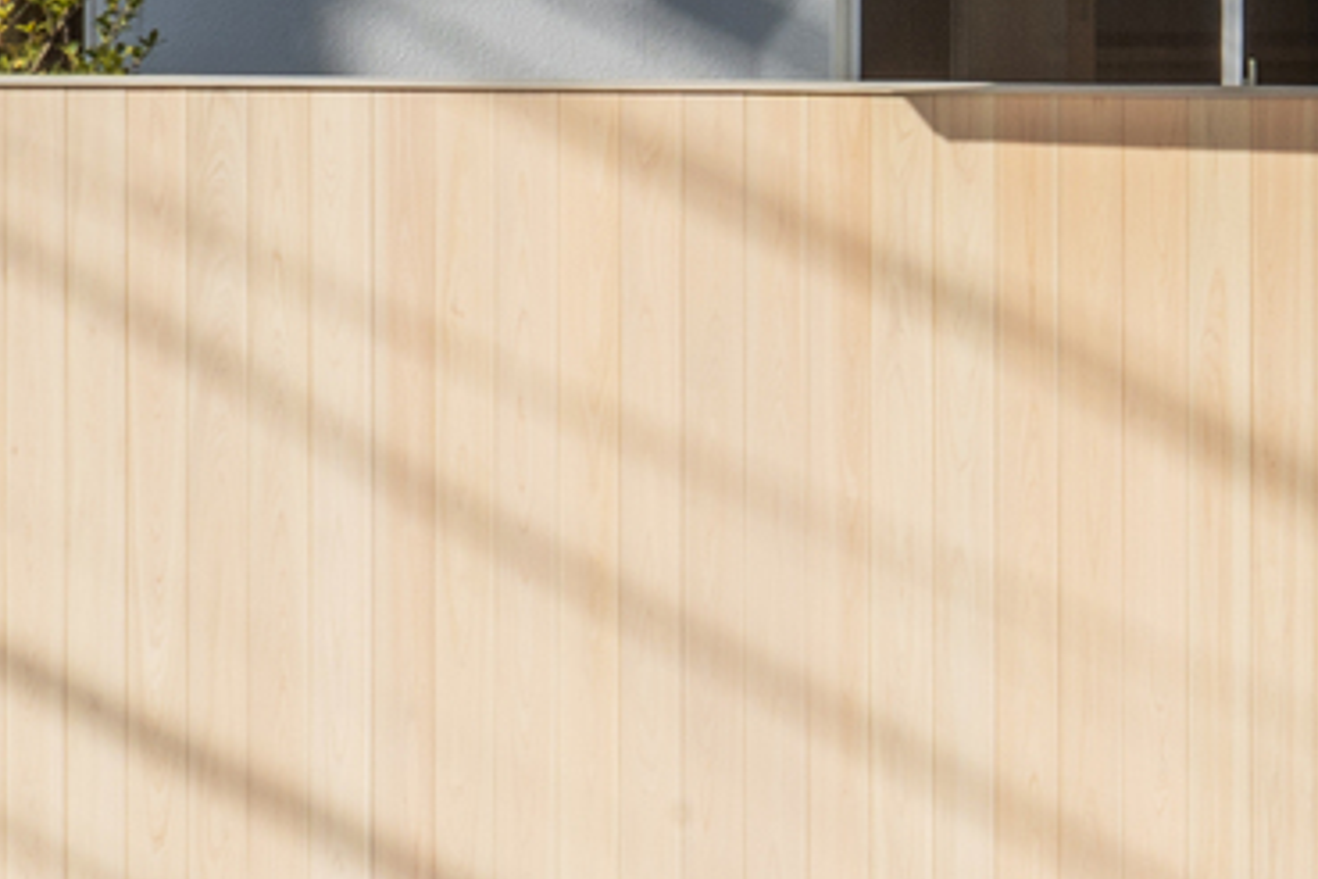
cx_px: 1357
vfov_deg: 6.6
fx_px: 7541
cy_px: -63
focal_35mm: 206
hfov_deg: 9.9
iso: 125
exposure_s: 1/40
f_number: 22
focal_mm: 38
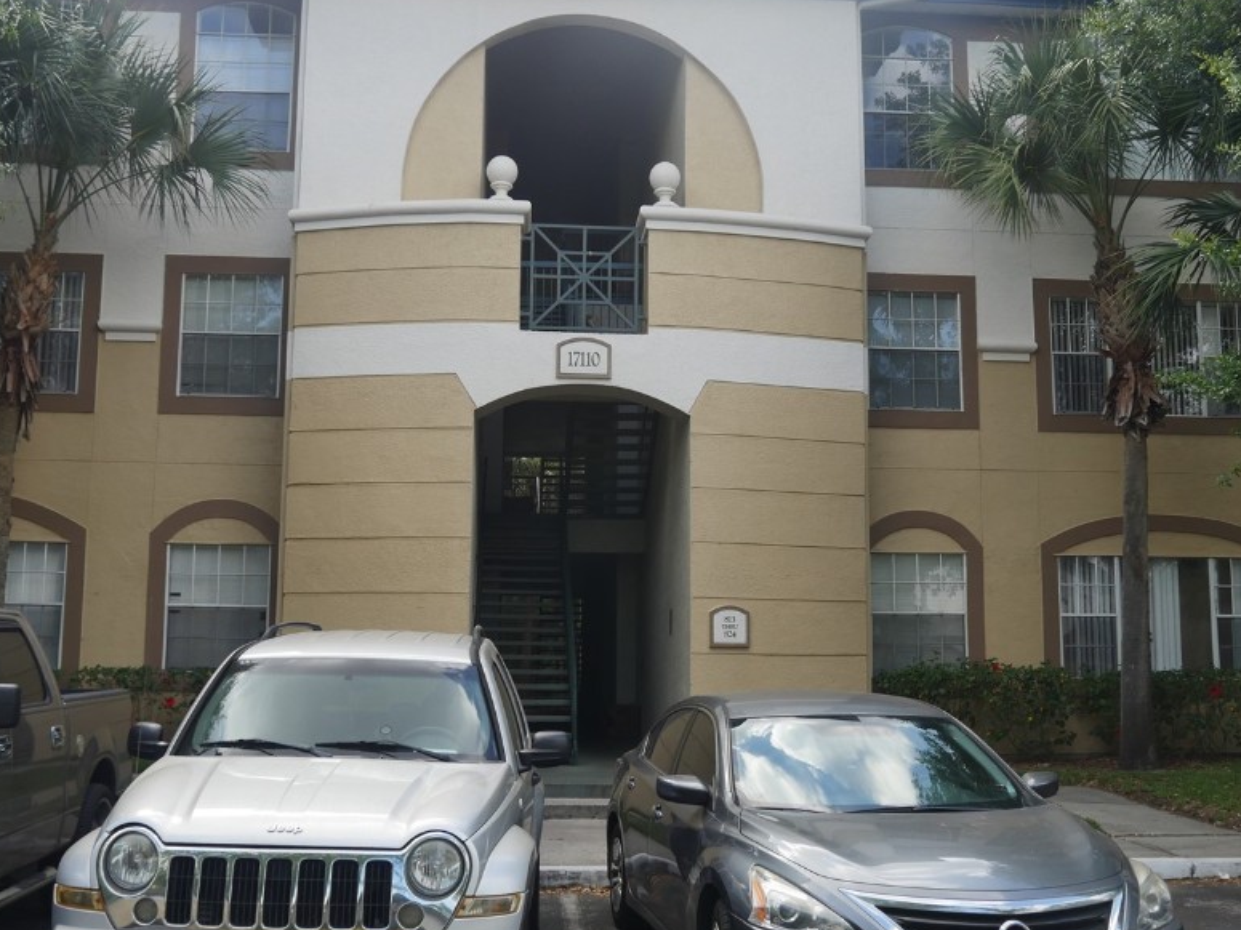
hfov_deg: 50.1
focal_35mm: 37
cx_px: 604
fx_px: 1326
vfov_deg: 38.6
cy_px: 490
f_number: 5.6
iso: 200
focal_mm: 14
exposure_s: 1/320
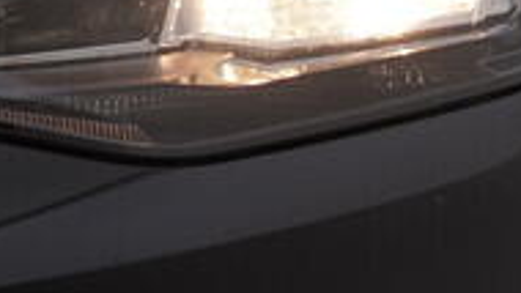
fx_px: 2805
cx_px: 864
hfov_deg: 10.1
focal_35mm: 203
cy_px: 396
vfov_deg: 5.9
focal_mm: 24
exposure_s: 1/125
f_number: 5
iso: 125
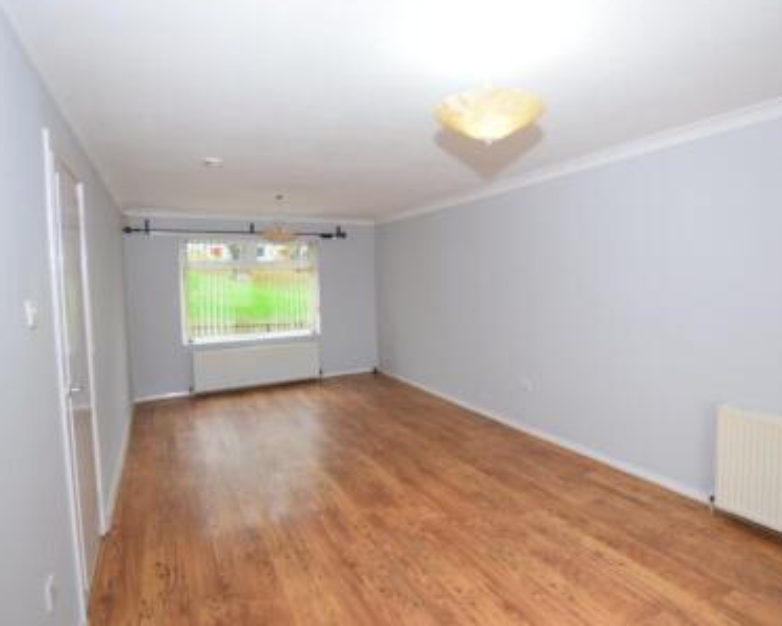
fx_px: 417
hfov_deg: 86.2
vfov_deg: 73.8
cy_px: 304
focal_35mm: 18
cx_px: 420
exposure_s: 1/60
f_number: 4
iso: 560
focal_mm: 10
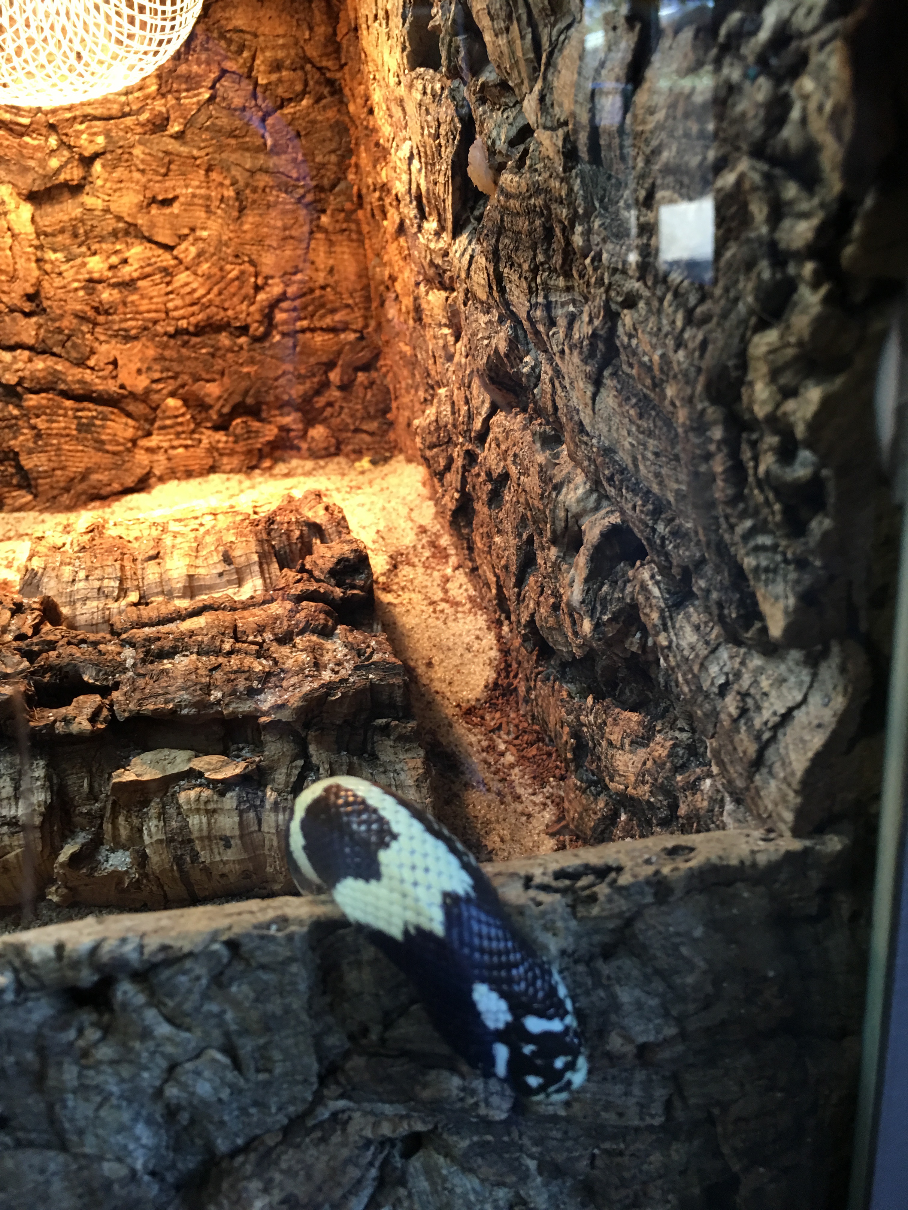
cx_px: 454
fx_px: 1014
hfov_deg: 48.2
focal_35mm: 29
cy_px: 605
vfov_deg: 61.7
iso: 64
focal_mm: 4.15
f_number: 2.2
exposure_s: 1/17
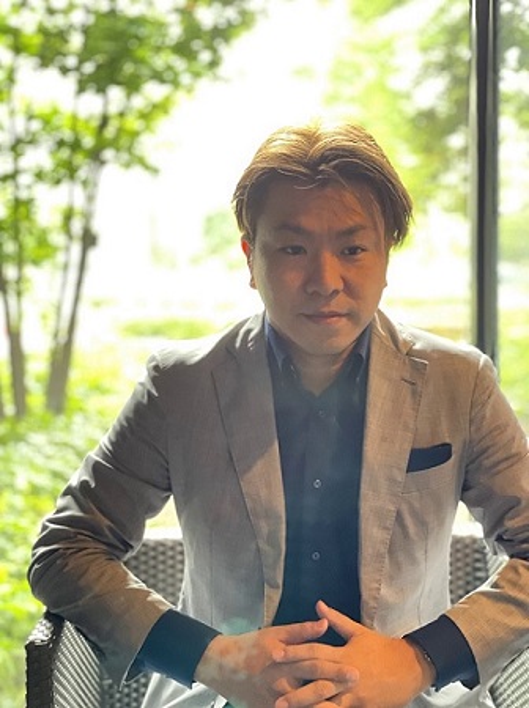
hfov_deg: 22.9
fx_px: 1308
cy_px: 354
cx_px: 264
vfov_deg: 30.3
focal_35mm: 64
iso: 320
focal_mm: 7.5
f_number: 2.2
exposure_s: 1/40
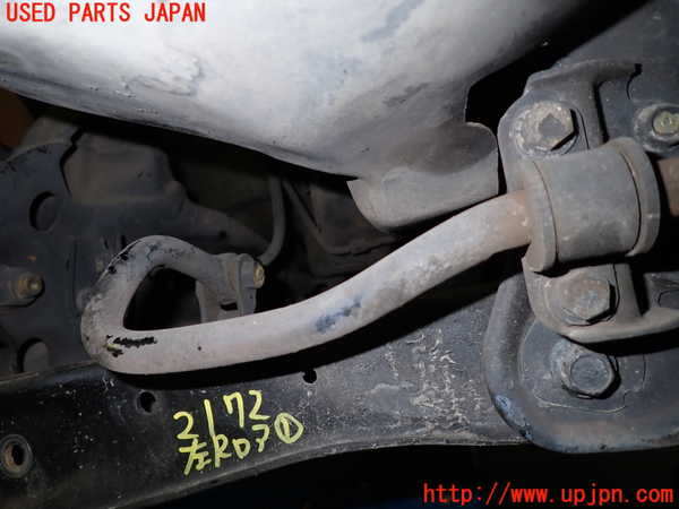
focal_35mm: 25
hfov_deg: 69.4
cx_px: 340
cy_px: 254
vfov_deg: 54.9
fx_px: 490
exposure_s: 1/30
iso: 200
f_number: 5.6
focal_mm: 4.5
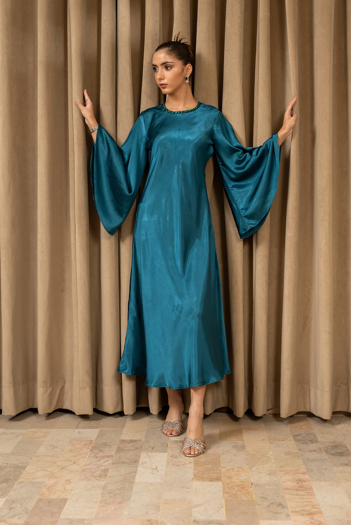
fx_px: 710
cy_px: 242
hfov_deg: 27.7
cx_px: 181
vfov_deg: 40.6
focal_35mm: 49
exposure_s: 1/100
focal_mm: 44.6
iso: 1000
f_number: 2.8
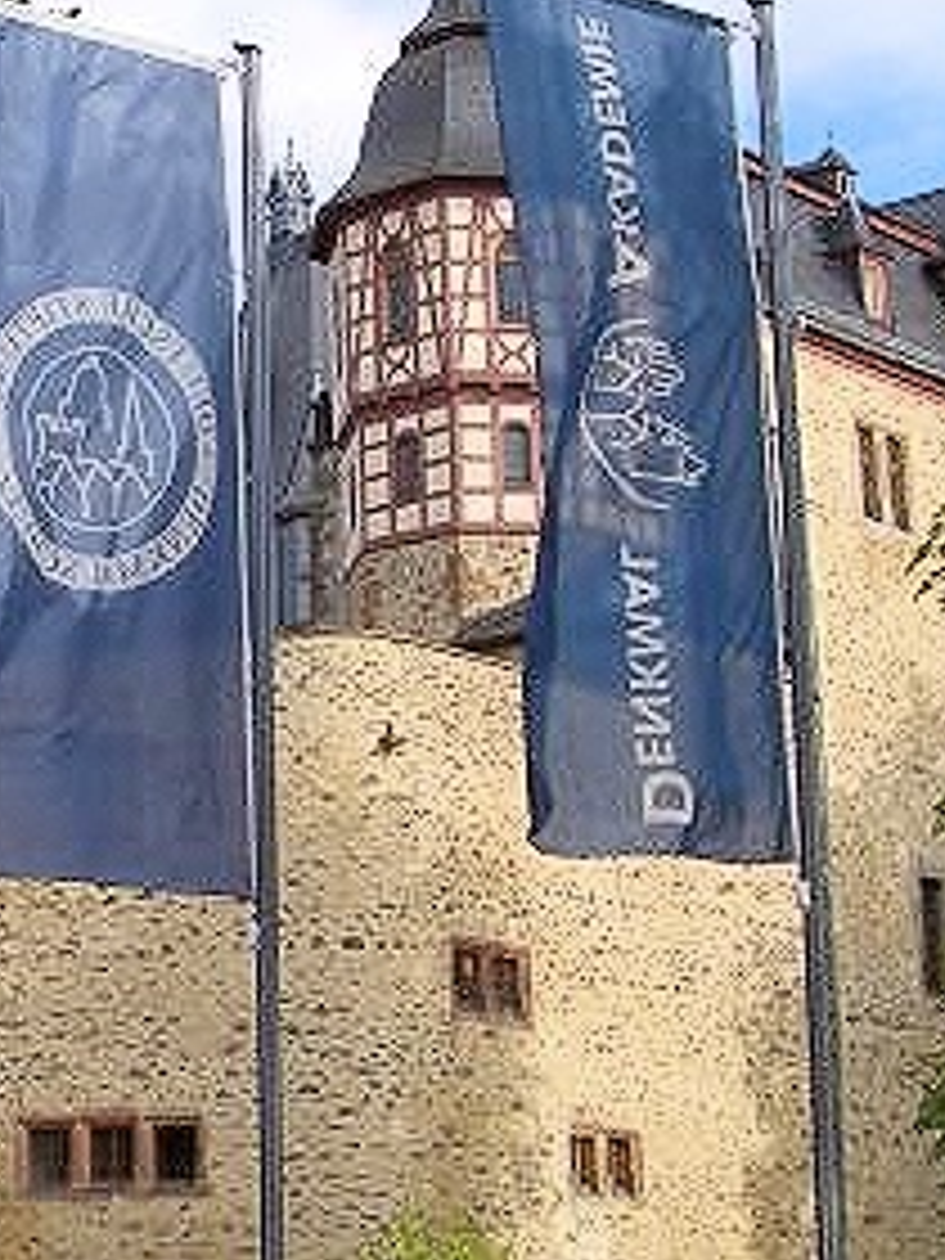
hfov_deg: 16.6
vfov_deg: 22.3
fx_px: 3203
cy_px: 608
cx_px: 148
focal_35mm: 88
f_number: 4.6
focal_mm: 6.8
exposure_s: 1/250
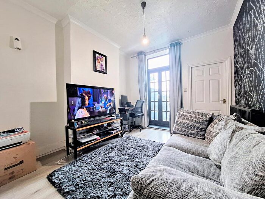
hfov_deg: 106.2
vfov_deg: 89.9
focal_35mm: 13
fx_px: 100
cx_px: 132
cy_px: 100
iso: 125
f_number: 2.2
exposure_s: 1/50
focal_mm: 1.74
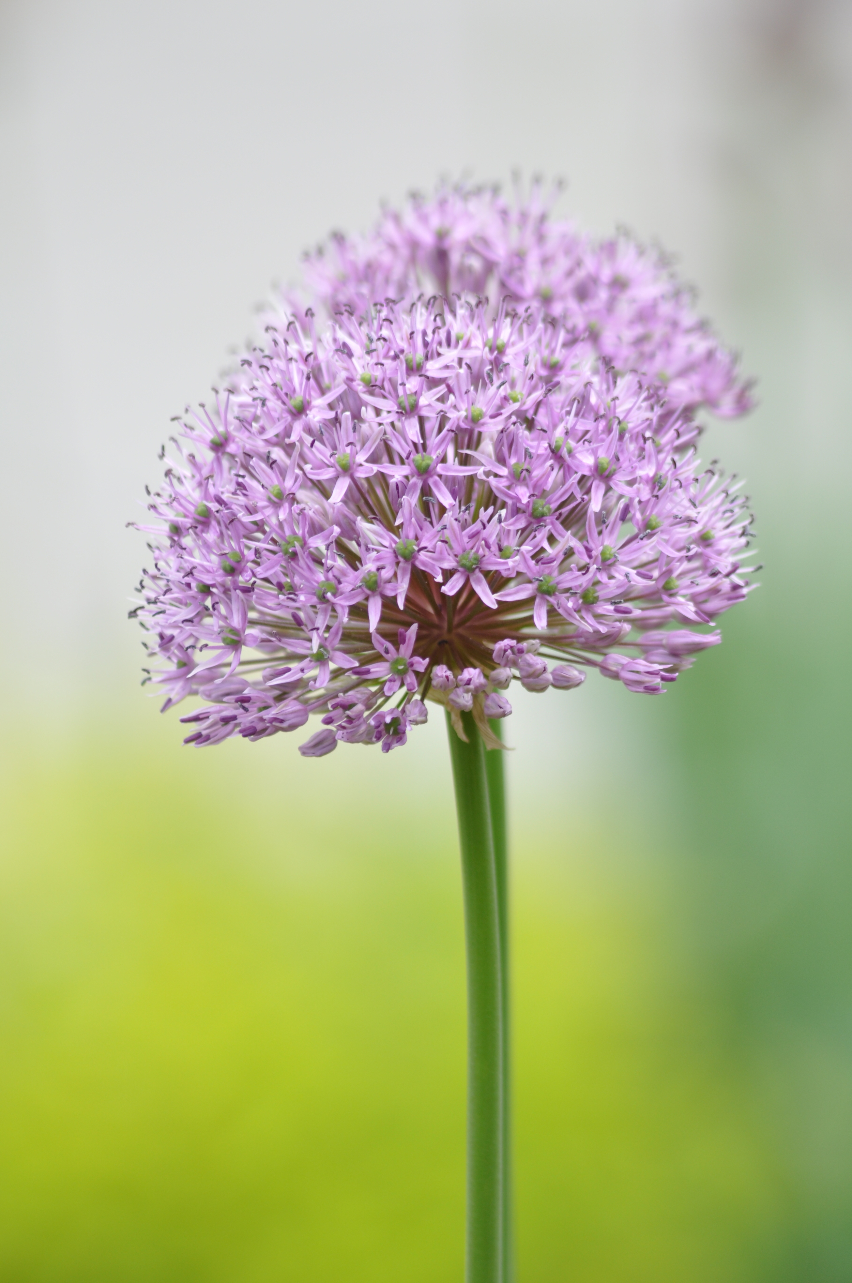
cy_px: 642
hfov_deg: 3.0
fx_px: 16015
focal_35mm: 450
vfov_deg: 4.6
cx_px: 426
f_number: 8
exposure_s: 1/160
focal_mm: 300
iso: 200
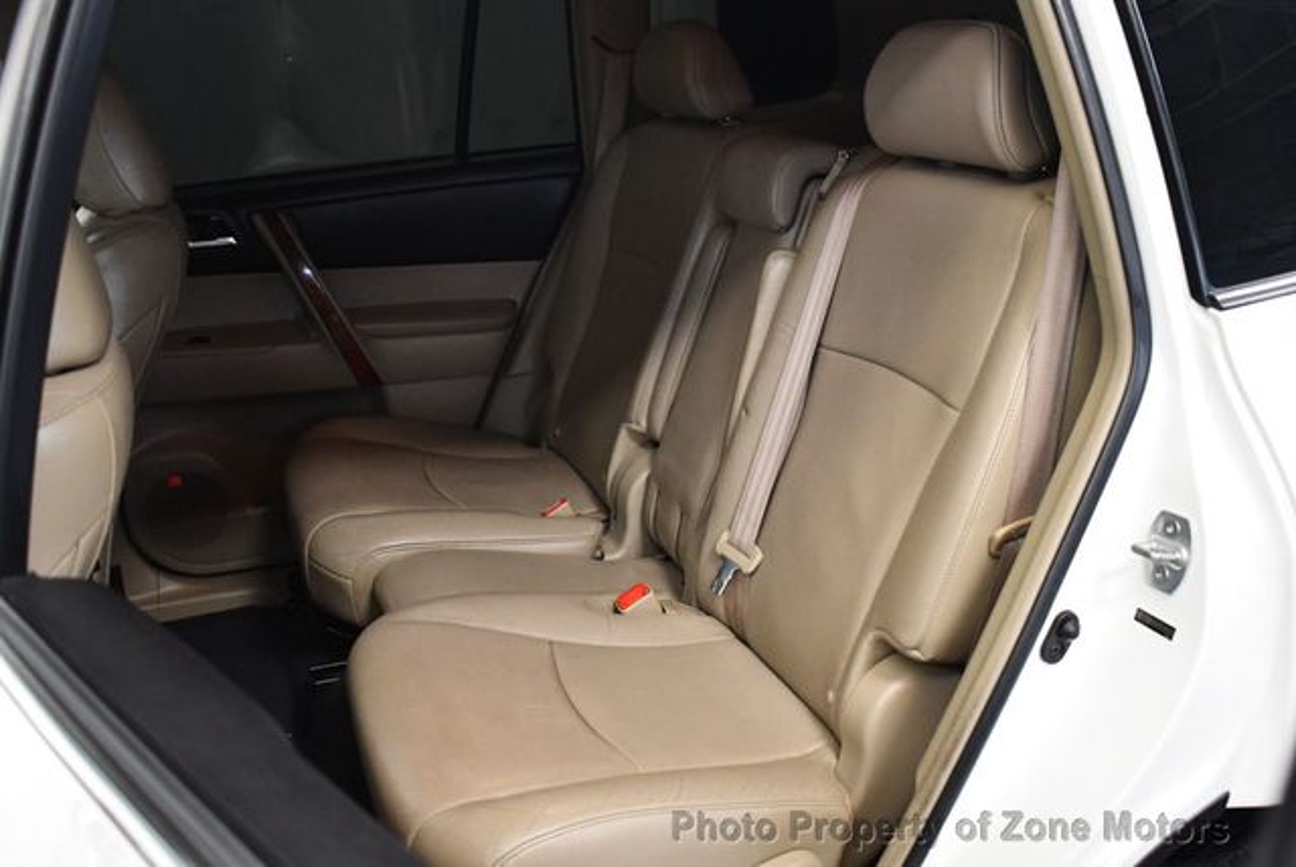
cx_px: 648
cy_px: 434
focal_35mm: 36
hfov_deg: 53.1
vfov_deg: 36.9
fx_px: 1297
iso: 2800
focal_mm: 18
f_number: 3.5
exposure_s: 1/125
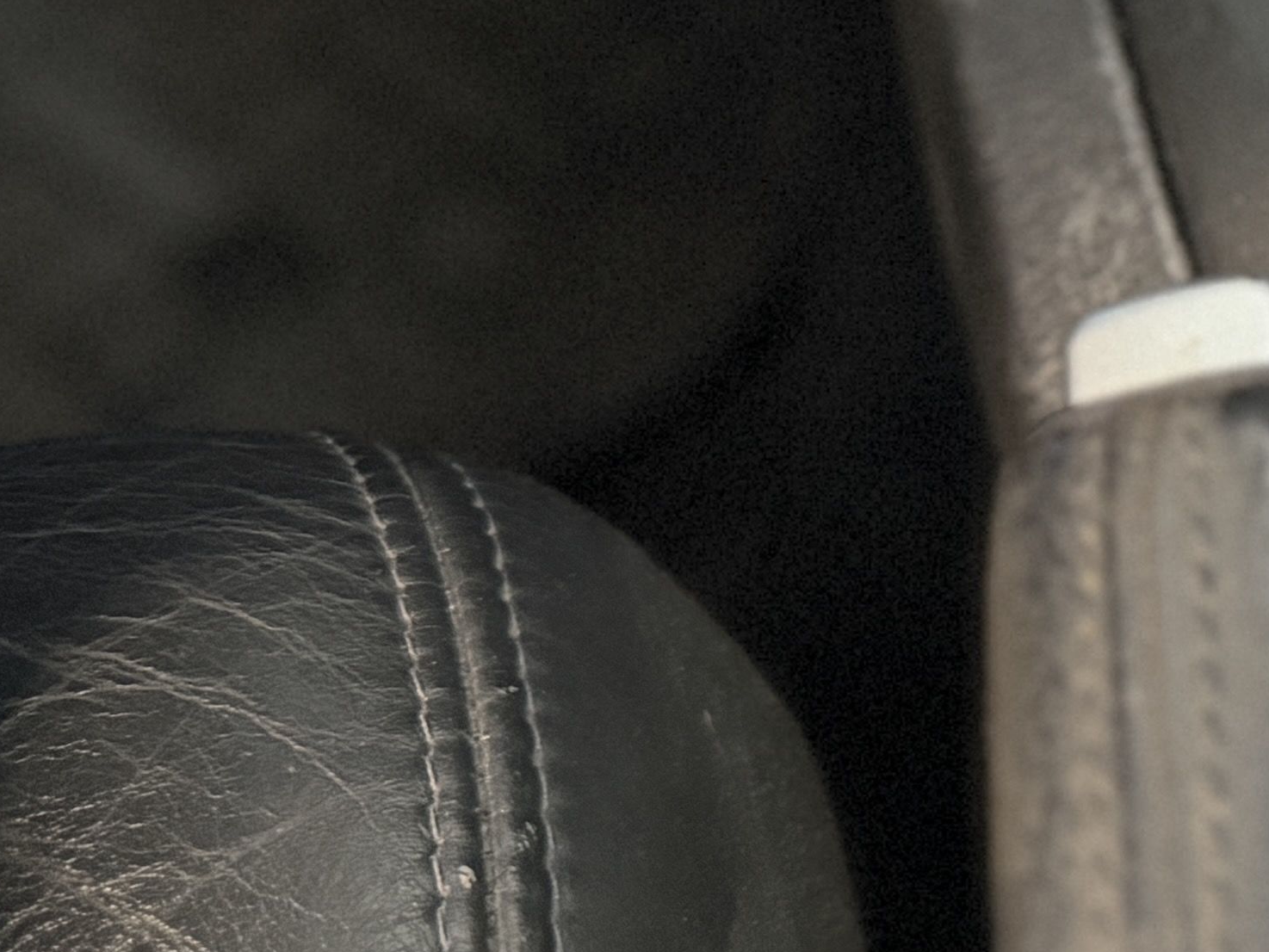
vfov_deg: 15.7
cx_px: 2022
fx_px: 3410
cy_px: 51
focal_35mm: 93
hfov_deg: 18.2
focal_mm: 6.76
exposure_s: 1/37
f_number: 1.78
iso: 1000
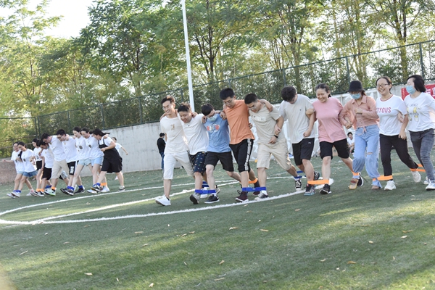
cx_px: 218
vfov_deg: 29.2
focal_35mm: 46
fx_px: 556
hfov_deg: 42.7
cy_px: 145
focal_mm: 46
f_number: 5
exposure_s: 1/4000
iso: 6400
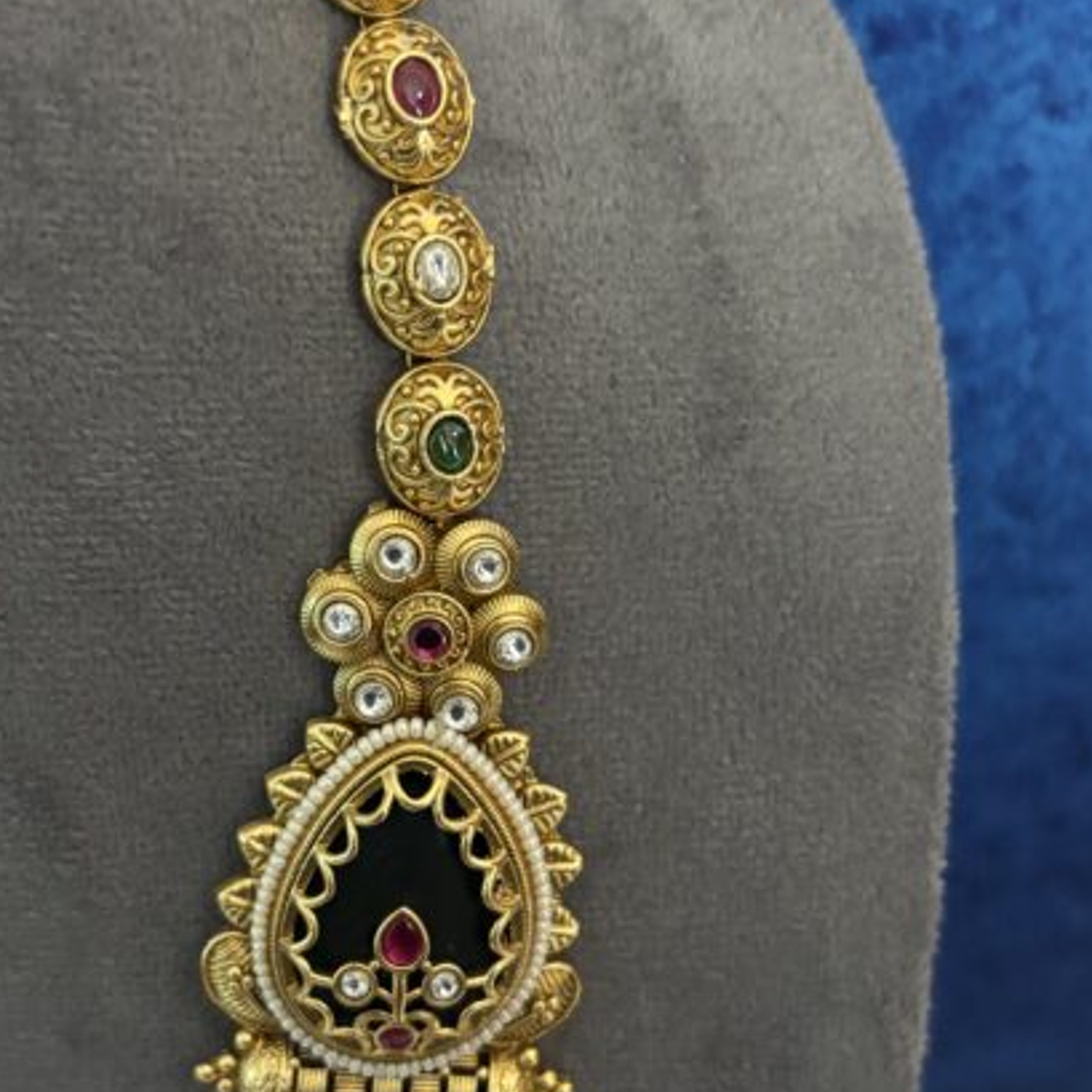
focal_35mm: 45
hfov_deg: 37.5
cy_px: 569
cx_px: 467
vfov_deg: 37.5
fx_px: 1606
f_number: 1.6
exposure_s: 1/25
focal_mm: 5.96
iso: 500
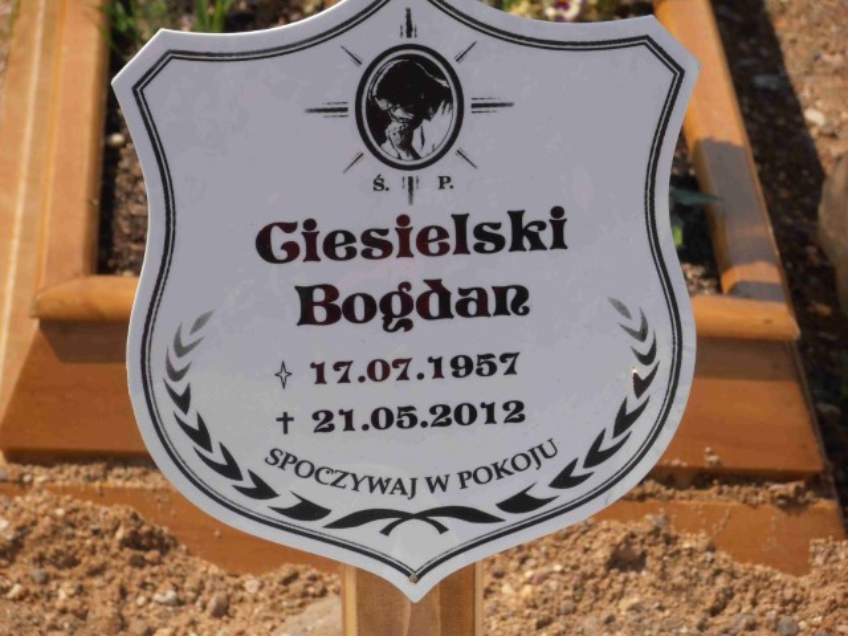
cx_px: 424
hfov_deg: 10.0
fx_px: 4850
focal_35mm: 198
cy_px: 318
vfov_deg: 7.5
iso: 80
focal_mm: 35.05
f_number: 5.8
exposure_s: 1/500
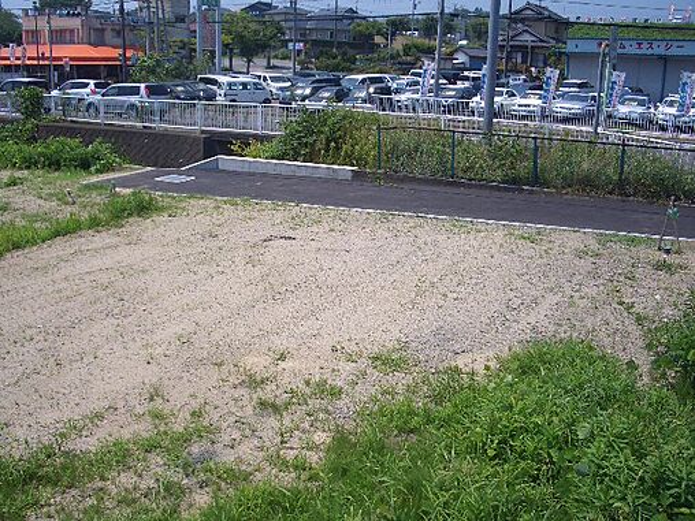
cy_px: 260
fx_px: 703
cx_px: 348
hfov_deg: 52.6
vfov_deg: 40.7
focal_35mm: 35
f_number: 4.3
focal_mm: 5.8
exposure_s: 1/500
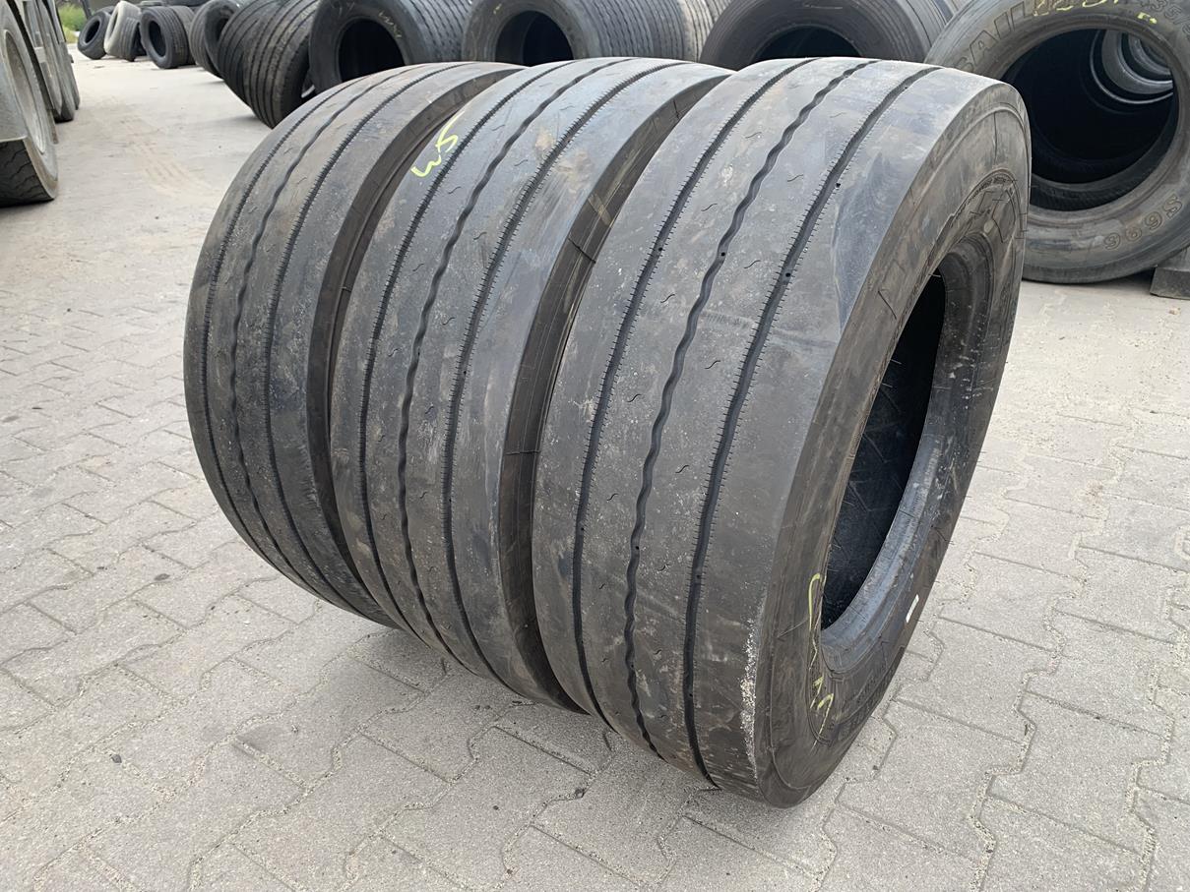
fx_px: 894
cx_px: 595
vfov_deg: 53.1
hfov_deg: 67.3
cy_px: 446
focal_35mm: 26
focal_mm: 4.25
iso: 40
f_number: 1.8
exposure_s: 1/121
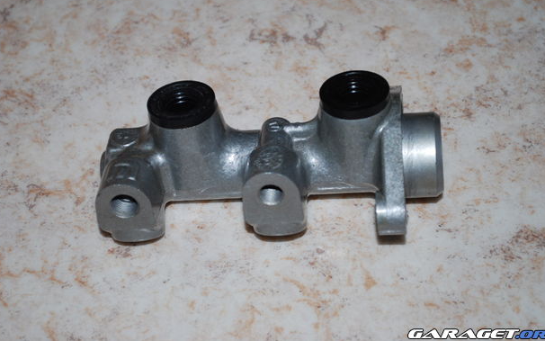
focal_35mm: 84
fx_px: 1248
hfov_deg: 24.6
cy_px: 150
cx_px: 274
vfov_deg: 15.5
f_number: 5.6
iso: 200
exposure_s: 1/60
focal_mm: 52
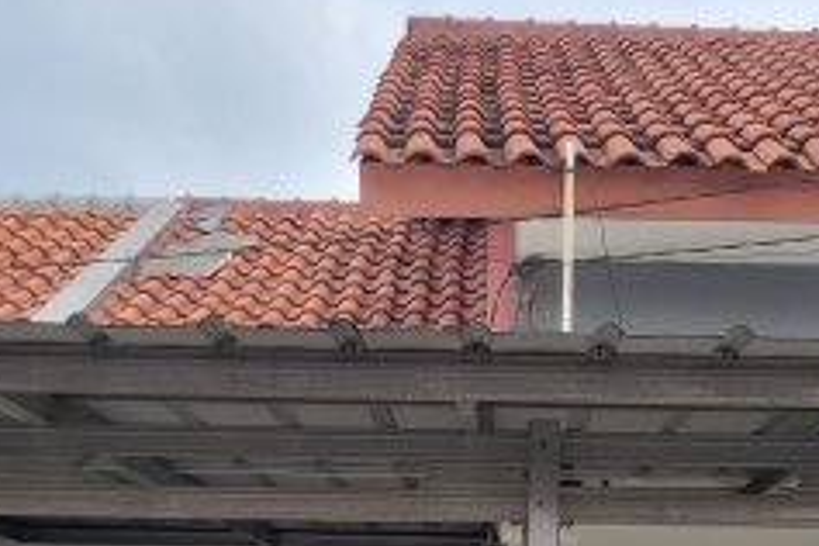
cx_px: 534
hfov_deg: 28.7
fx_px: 1592
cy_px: 691
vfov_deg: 18.3
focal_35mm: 70
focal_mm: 5.4
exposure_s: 1/1544
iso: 50
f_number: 1.8
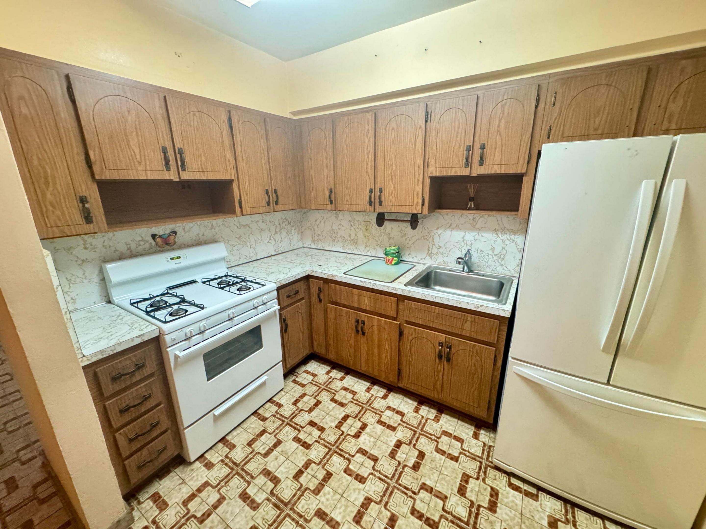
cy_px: 264
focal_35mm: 14
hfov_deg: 102.1
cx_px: 353
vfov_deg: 85.7
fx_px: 286
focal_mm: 2.22
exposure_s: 1/60
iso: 1000
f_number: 2.2
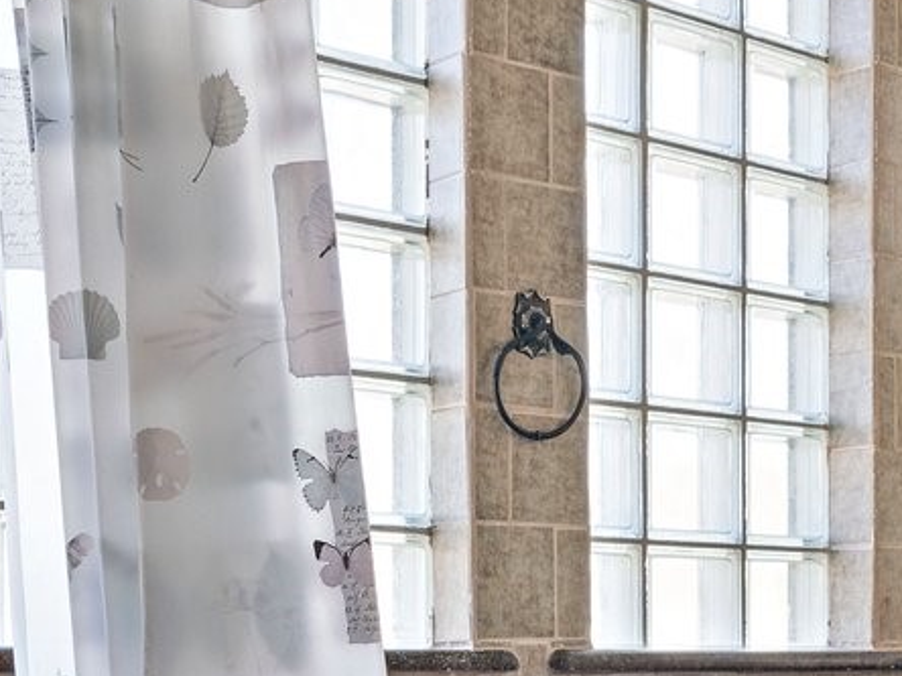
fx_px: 1850
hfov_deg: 26.4
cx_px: 829
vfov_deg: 20.2
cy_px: 641
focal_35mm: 71
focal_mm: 16
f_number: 9
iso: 250
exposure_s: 1/1.67
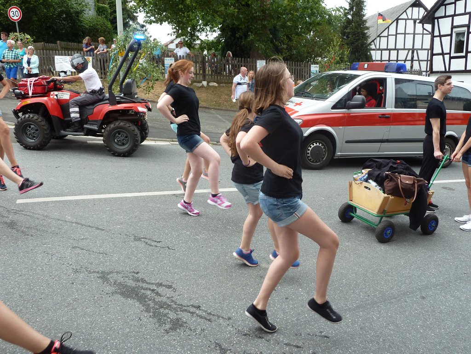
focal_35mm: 29
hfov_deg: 61.7
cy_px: 177
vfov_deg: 48.2
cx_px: 236
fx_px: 395
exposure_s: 1/200
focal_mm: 4.7
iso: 80
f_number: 4
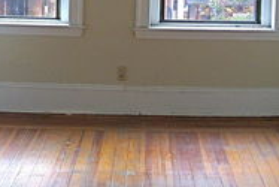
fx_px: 698
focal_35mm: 90
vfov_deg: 14.8
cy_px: -28
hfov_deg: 22.4
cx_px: 65
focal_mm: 6.3
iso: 200
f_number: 3.3
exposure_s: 1/30
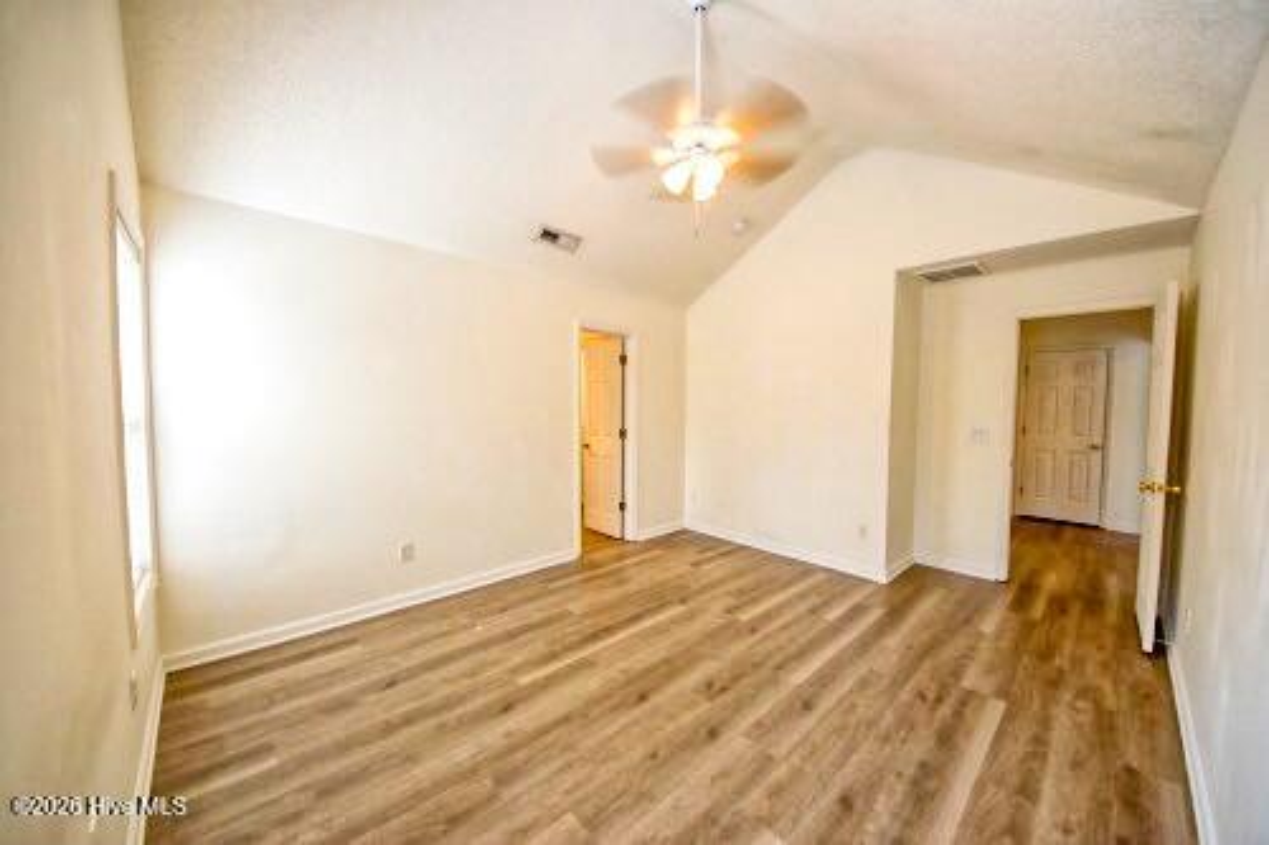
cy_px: 422
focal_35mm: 12
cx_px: 634
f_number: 9
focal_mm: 8
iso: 400
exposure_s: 1/25
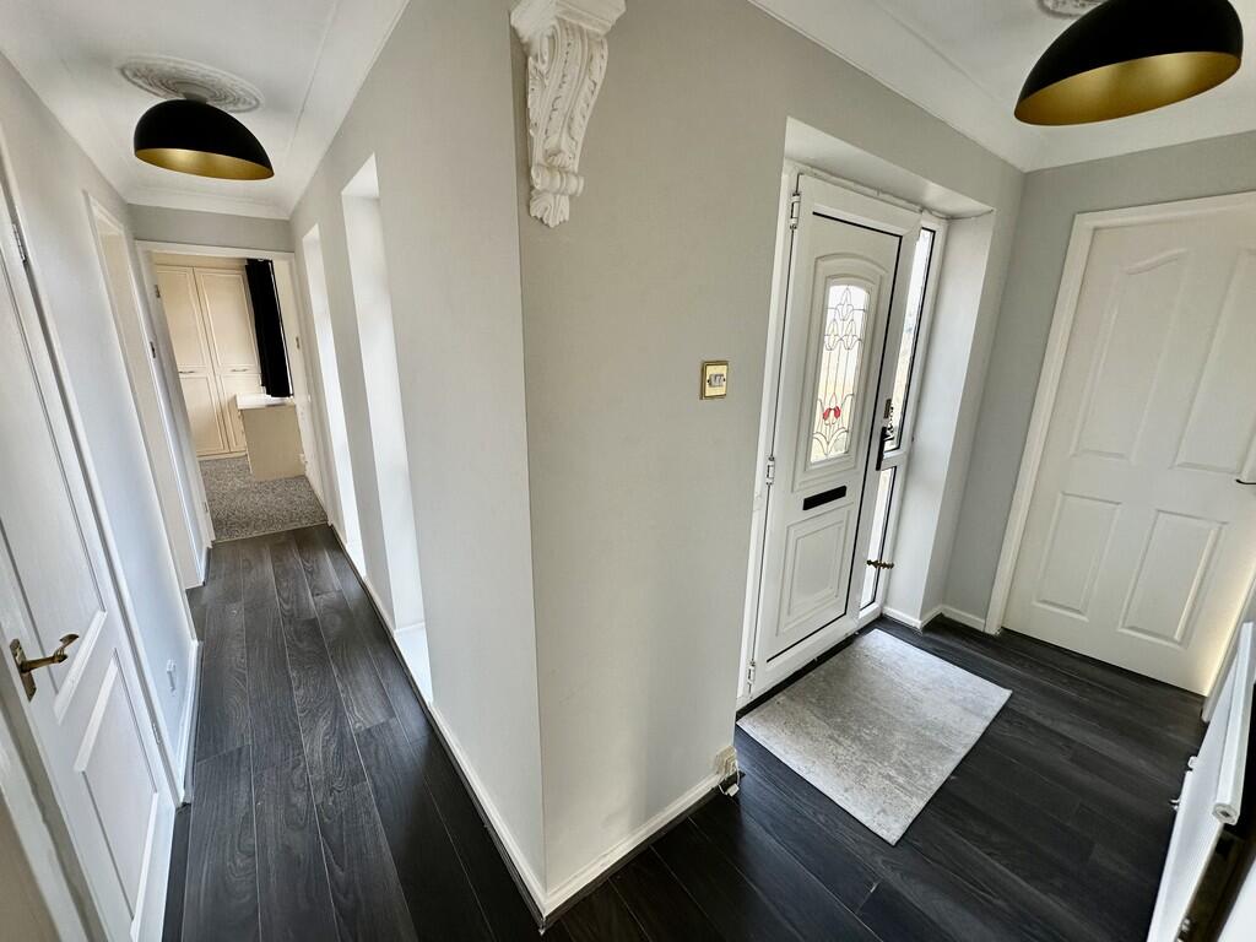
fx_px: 508
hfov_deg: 102.1
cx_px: 628
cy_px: 471
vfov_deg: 85.7
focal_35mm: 14
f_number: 2.2
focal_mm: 2.22
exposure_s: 1/100
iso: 100
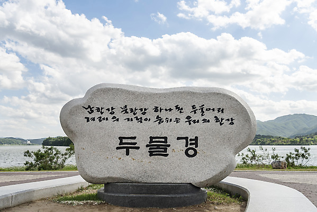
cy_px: 106
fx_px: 300
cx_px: 158
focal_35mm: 34
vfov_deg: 38.9
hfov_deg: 55.8
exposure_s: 1/1000
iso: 250
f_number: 8
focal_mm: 34
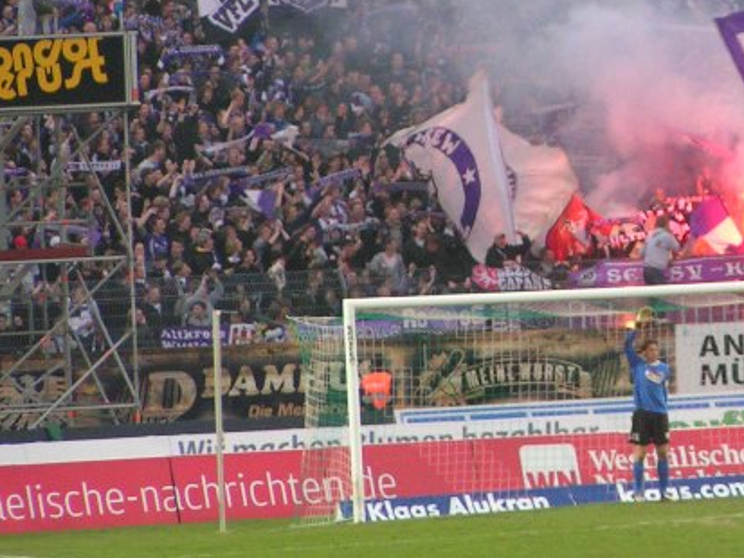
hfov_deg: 4.5
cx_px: 674
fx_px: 9417
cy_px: 68
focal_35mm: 438
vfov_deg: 3.4
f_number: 3.5
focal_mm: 34.5
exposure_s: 1/100
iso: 200
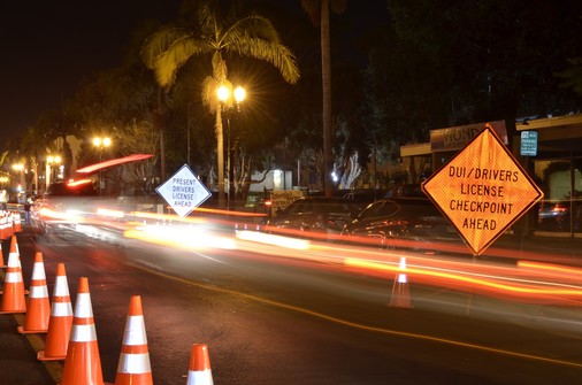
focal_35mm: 66
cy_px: 192
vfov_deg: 20.5
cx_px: 291
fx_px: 1065
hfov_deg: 30.6
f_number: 13
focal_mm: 44
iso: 100
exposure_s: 15
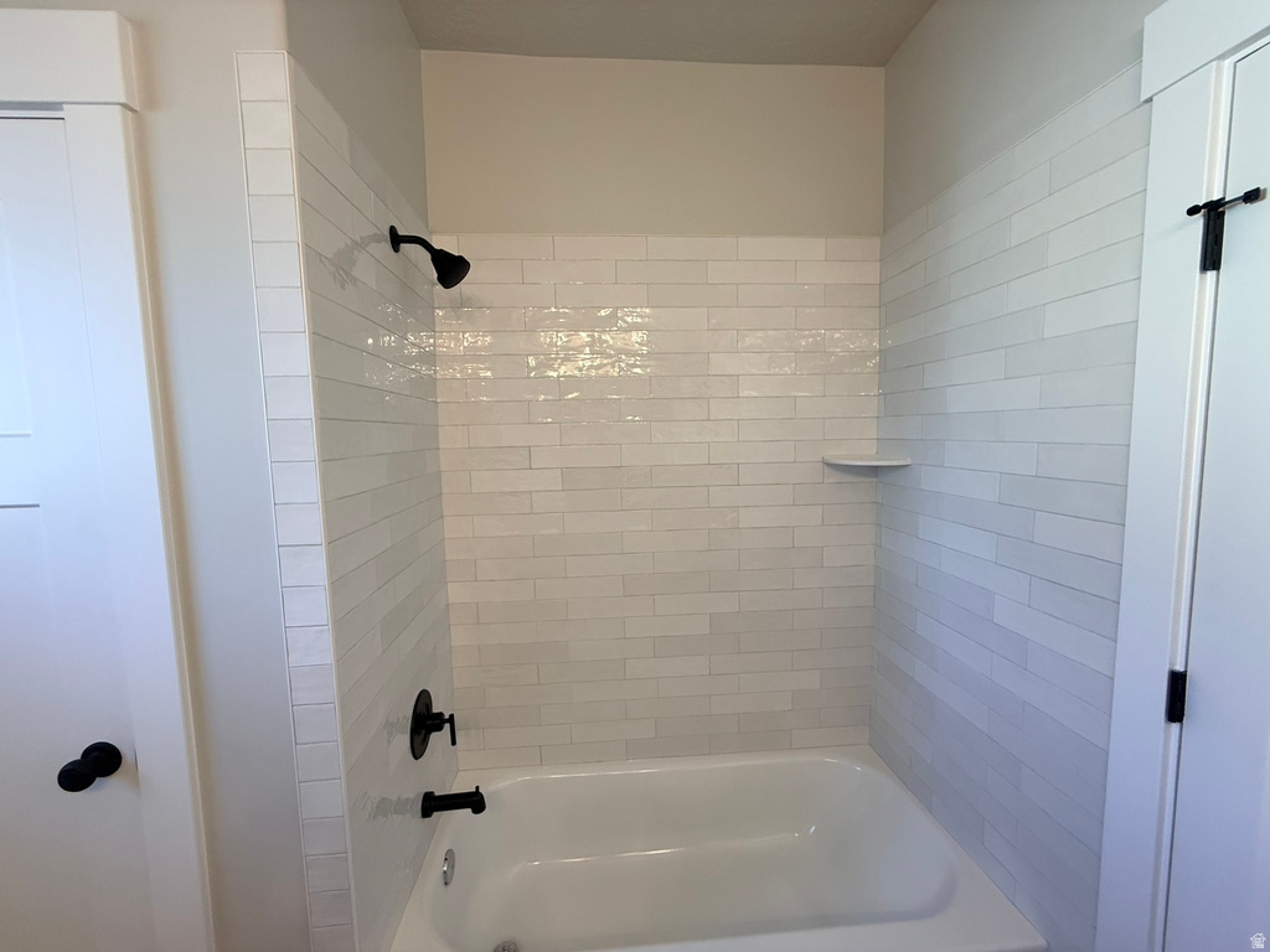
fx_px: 514
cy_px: 476
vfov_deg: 85.7
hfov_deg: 102.1
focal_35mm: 14
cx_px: 635
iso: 160
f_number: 2.2
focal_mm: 2.22
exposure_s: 1/120
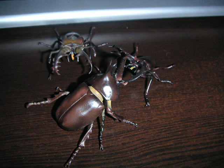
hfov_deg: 49.0
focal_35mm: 38
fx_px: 246
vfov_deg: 37.7
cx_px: 112
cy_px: 84
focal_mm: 6
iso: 160
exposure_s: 1/45
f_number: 6.7
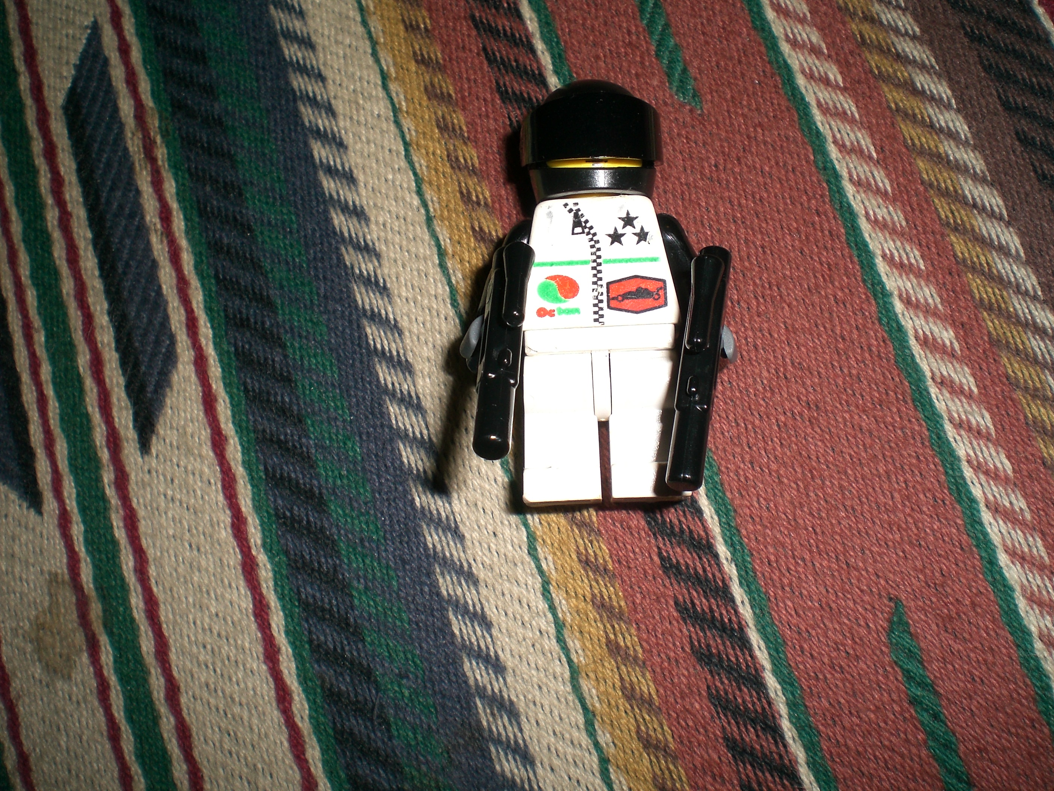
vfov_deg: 37.7
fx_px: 1157
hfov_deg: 49.0
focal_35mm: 38
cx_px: 527
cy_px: 396
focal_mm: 6.3
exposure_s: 1/60
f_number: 4.4
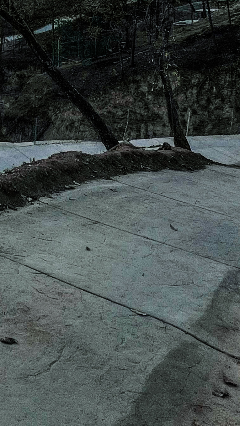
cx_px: -38
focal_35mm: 42
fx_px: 475
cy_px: -22
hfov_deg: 25.7
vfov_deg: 40.7
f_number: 1.8
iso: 32
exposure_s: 1/500
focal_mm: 1.57
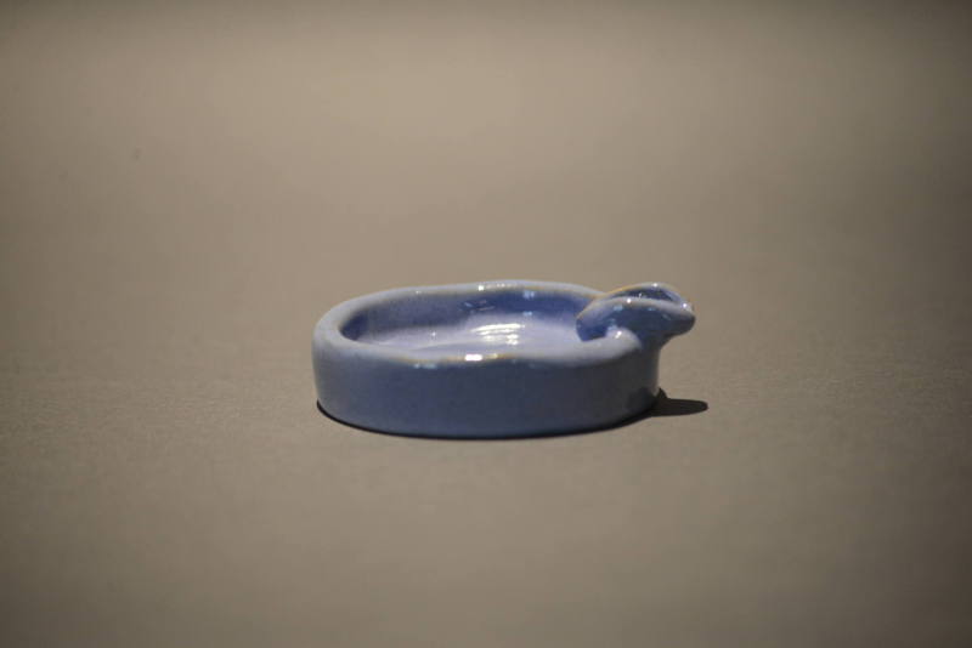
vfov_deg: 7.0
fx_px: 5267
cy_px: 324
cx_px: 486
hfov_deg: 10.5
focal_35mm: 195
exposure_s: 1/40
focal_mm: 195
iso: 2000
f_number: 5.6
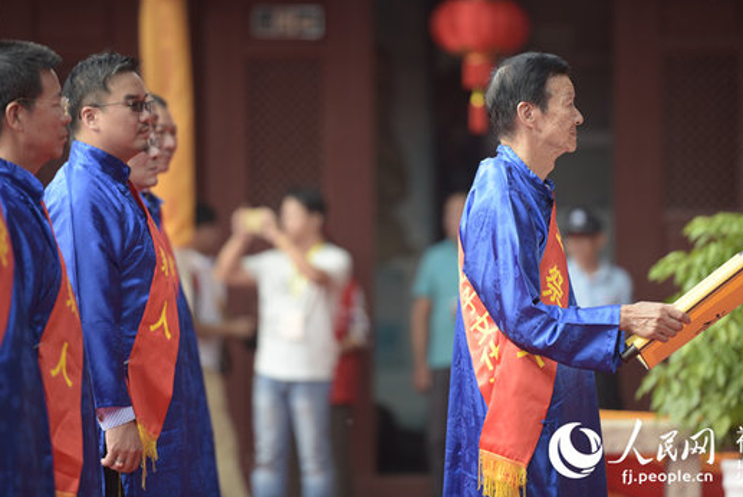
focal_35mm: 232
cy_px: 215
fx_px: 4794
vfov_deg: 5.9
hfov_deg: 8.9
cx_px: 379
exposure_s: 1/320
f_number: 2.8
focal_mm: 200
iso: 100
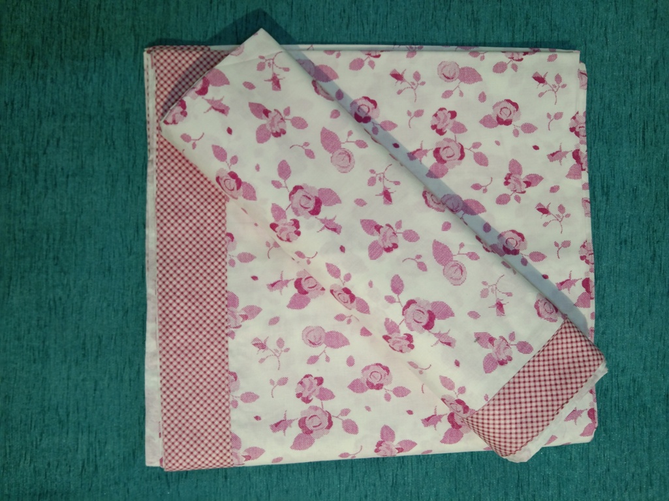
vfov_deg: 45.4
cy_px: 250
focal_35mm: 31
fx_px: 599
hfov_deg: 58.4
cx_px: 334
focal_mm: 3.69
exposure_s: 1/50
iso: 202
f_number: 2.2
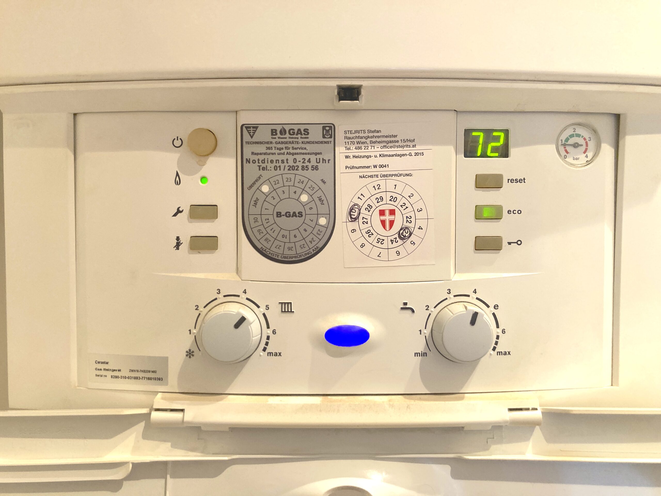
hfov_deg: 63.4
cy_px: 248
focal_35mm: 28
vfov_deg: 49.7
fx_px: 535
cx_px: 330
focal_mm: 3.99
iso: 250
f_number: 1.8
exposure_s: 1/33
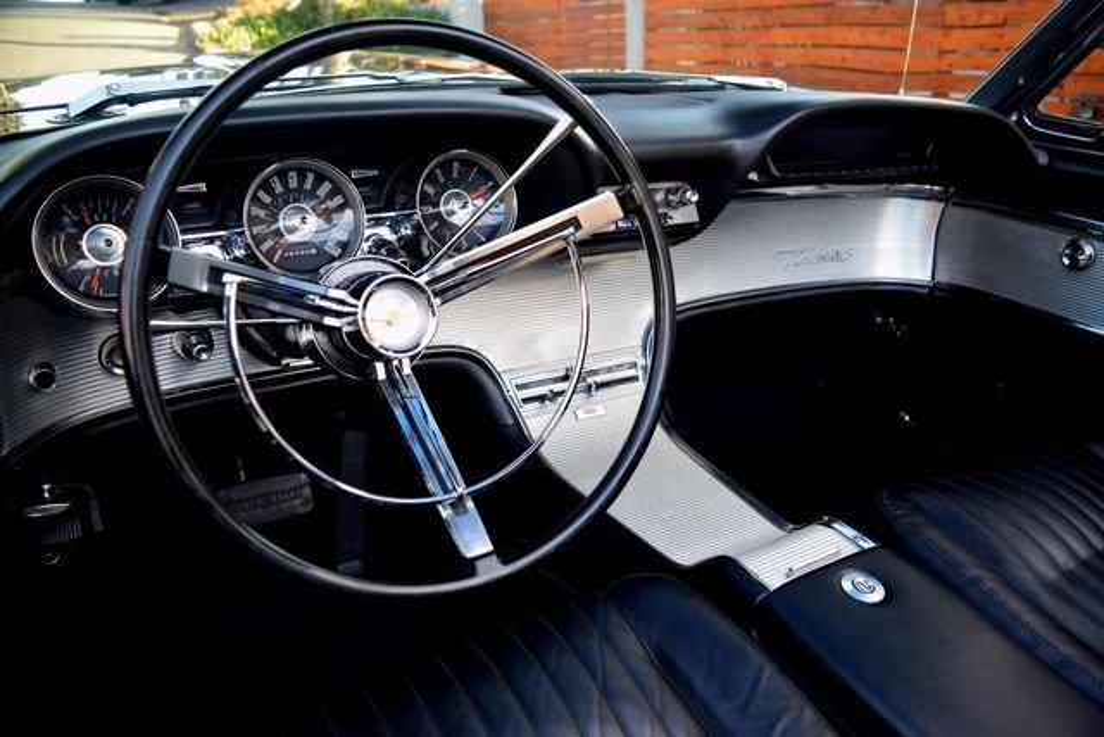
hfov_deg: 67.4
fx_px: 828
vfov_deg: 48.0
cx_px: 552
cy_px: 368
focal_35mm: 27
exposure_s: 1/60
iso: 450
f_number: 4
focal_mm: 18
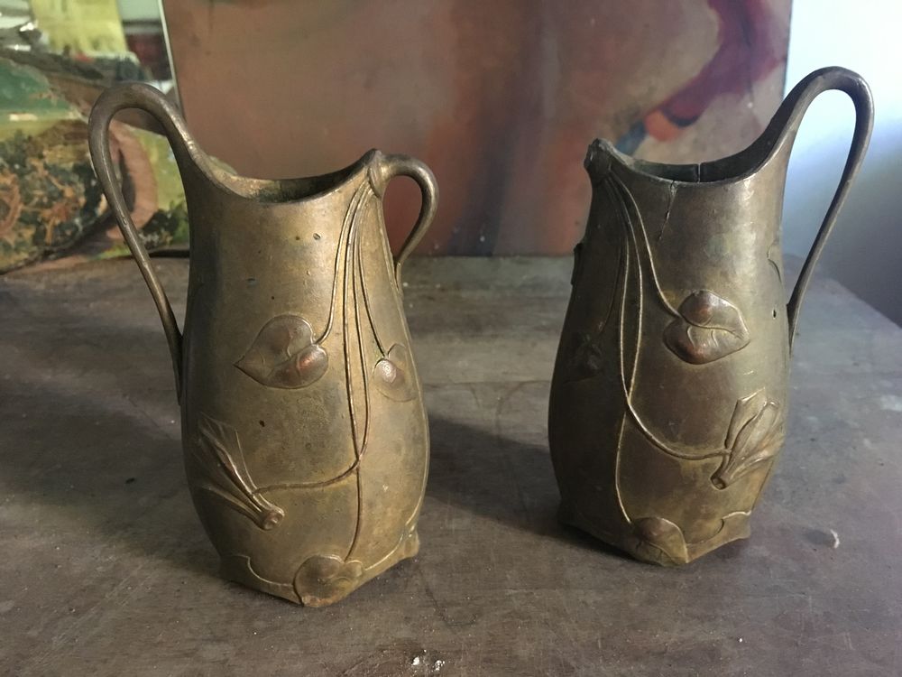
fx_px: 756
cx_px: 451
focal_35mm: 29
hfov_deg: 61.7
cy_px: 338
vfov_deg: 48.2
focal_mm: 4.15
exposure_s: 1/17
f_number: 2.2
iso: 320
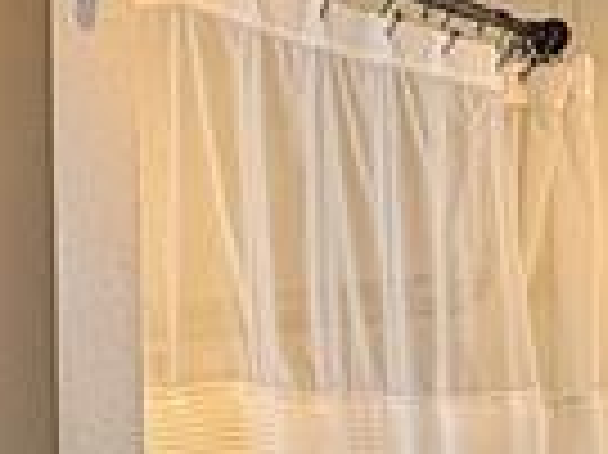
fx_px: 1860
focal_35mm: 106
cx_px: -158
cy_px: 632
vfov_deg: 13.3
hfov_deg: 17.5
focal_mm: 2.22
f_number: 2.2
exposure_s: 1/120
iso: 125
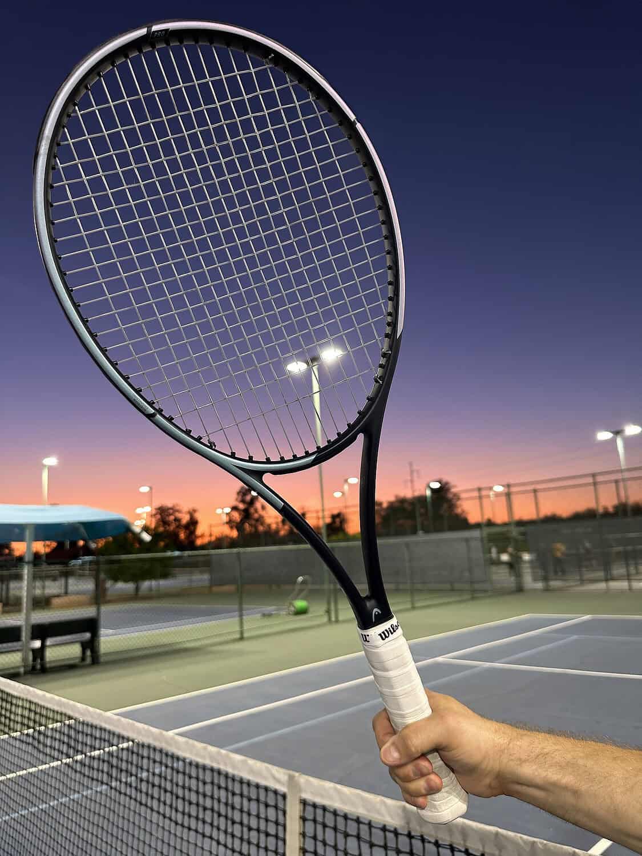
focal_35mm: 24
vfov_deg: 71.6
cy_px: 428
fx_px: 593
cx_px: 321
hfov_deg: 56.8
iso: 250
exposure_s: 1/60
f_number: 1.8
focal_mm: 6.9
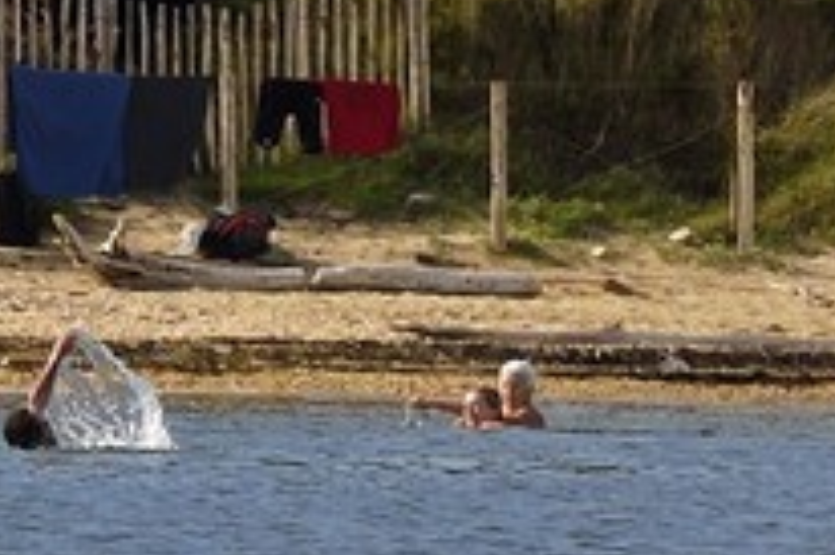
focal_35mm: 1125
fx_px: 26072
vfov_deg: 1.2
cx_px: -1832
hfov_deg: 1.8
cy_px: -1146
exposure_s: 1/400
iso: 200
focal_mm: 145
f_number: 10
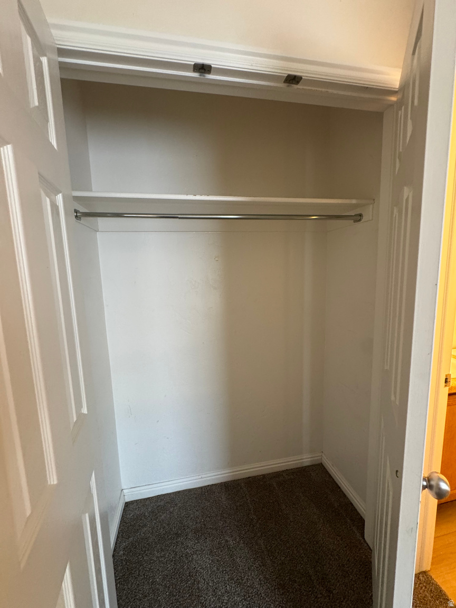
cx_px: 228
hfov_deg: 85.7
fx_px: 246
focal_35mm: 14
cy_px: 304
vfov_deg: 102.1
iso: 250
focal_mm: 2.22
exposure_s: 1/60
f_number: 2.2
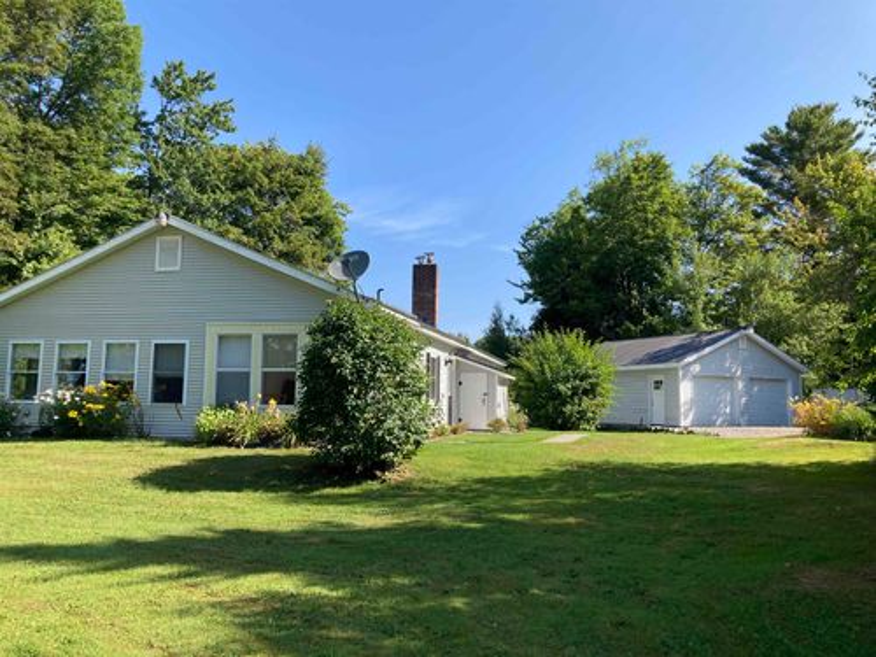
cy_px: 328
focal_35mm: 28
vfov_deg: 49.7
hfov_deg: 63.4
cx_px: 438
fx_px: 709
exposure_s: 1/1056
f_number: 1.8
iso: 20
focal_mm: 3.99
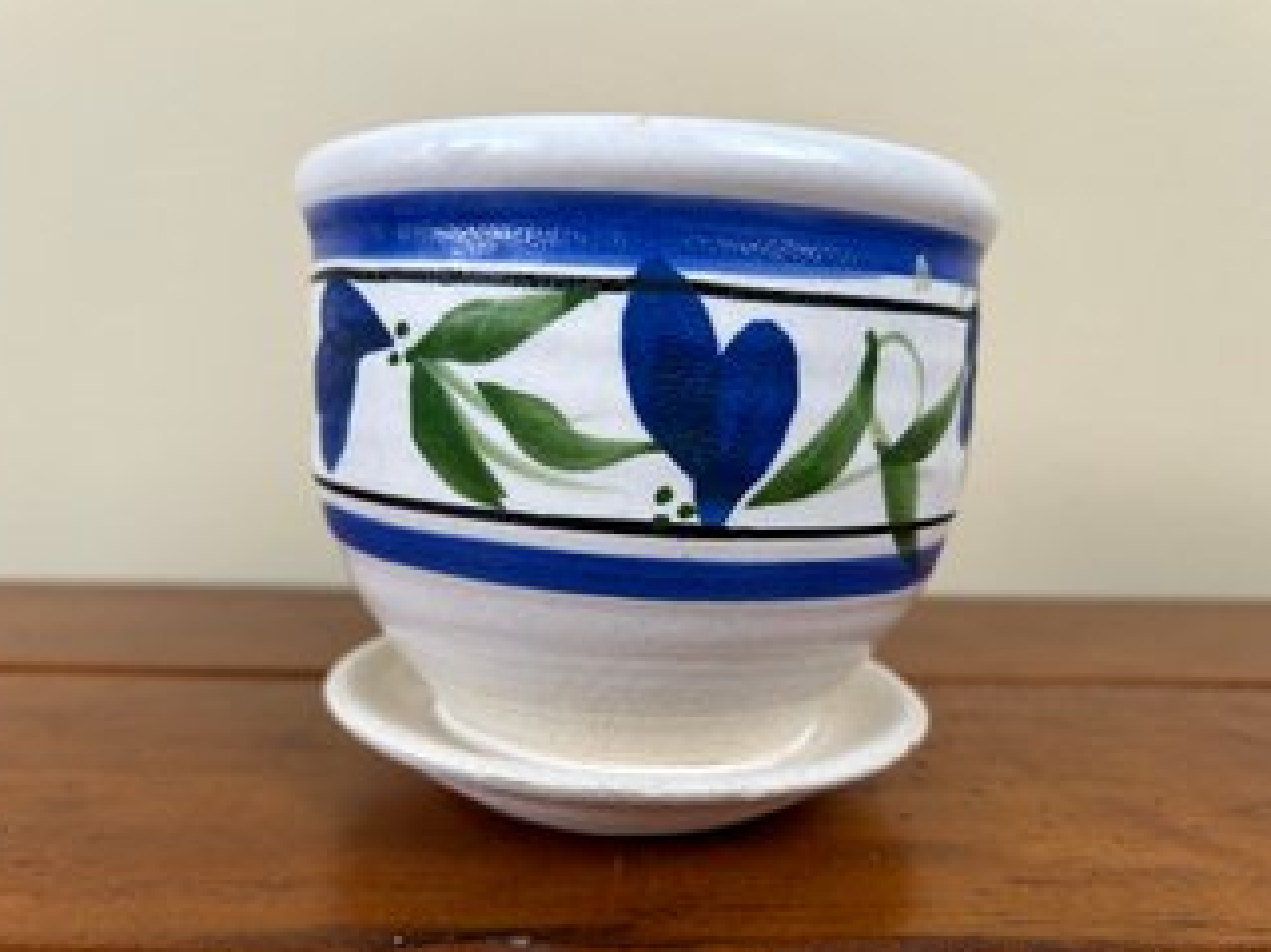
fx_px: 1028
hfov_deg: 63.5
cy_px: 496
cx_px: 628
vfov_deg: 49.7
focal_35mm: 28
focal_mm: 5.7
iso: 40
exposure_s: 1/120
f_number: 1.5
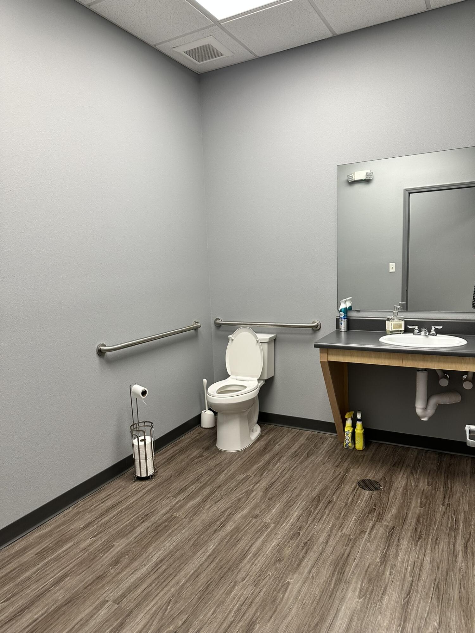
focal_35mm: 24
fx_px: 439
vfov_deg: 71.6
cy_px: 316
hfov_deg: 56.8
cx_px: 238
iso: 160
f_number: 1.78
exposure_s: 1/120
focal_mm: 6.86
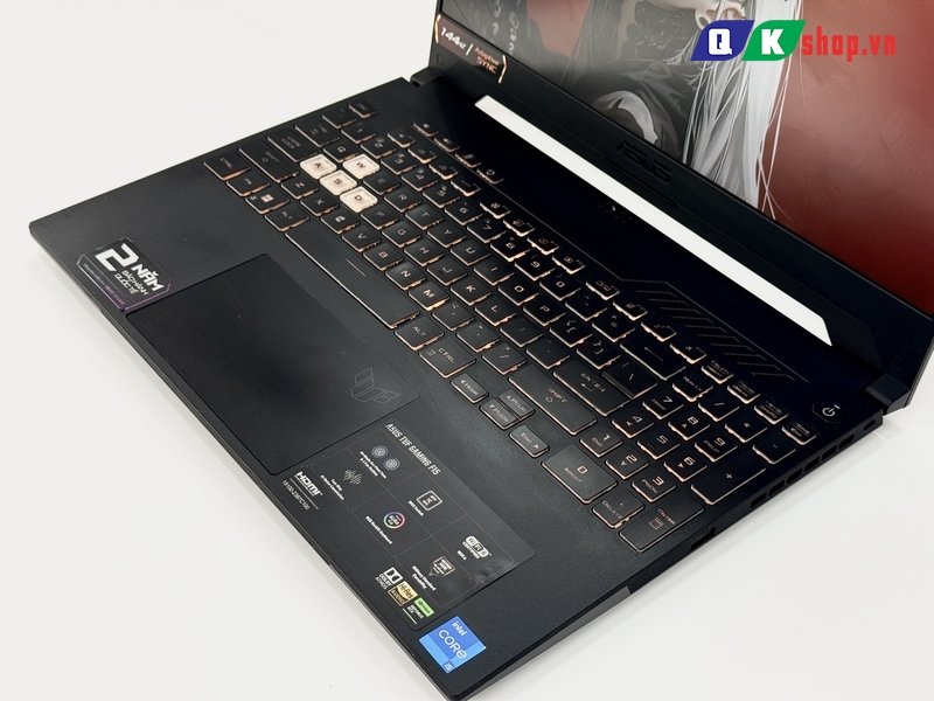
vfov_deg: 30.3
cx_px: 467
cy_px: 350
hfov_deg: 39.7
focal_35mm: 48
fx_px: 1295
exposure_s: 1/96
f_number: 1.78
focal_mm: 6.76
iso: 100
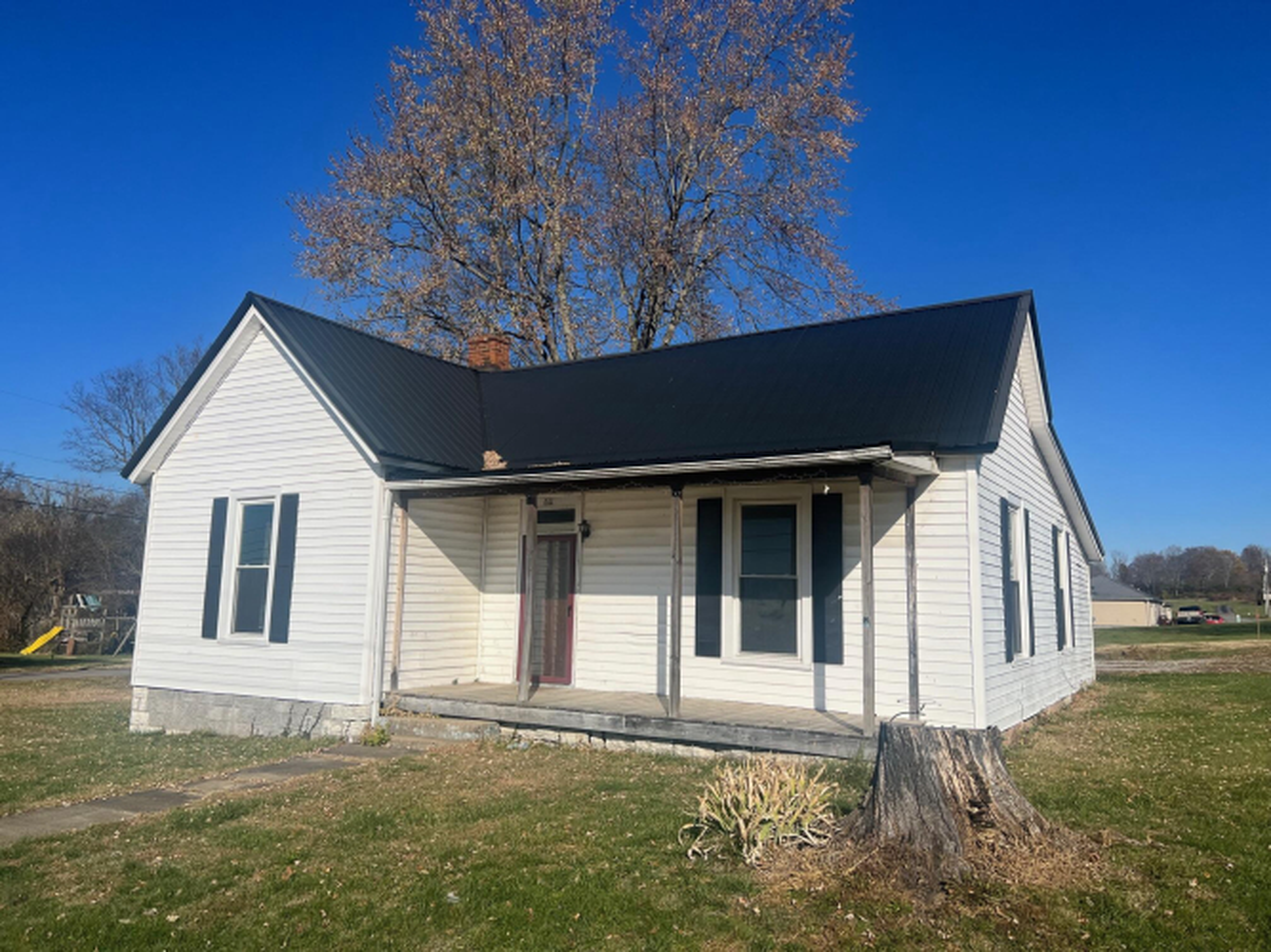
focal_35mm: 26
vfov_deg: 53.0
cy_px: 476
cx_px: 636
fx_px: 954
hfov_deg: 67.3
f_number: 1.5
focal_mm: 5.7
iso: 50
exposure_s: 1/9434
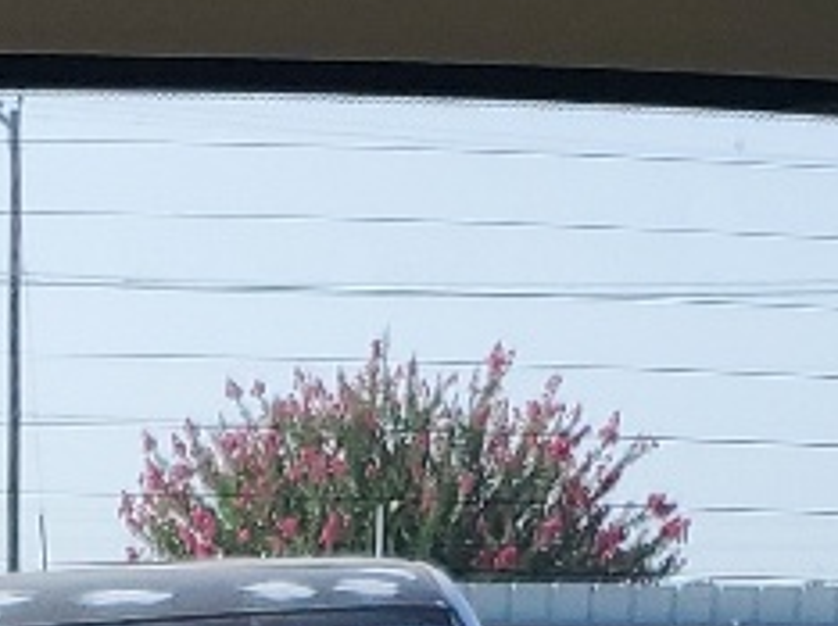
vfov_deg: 7.6
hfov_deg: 11.0
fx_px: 4305
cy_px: 1674
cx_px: -93
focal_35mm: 178
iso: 50
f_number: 1.5
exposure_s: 1/294
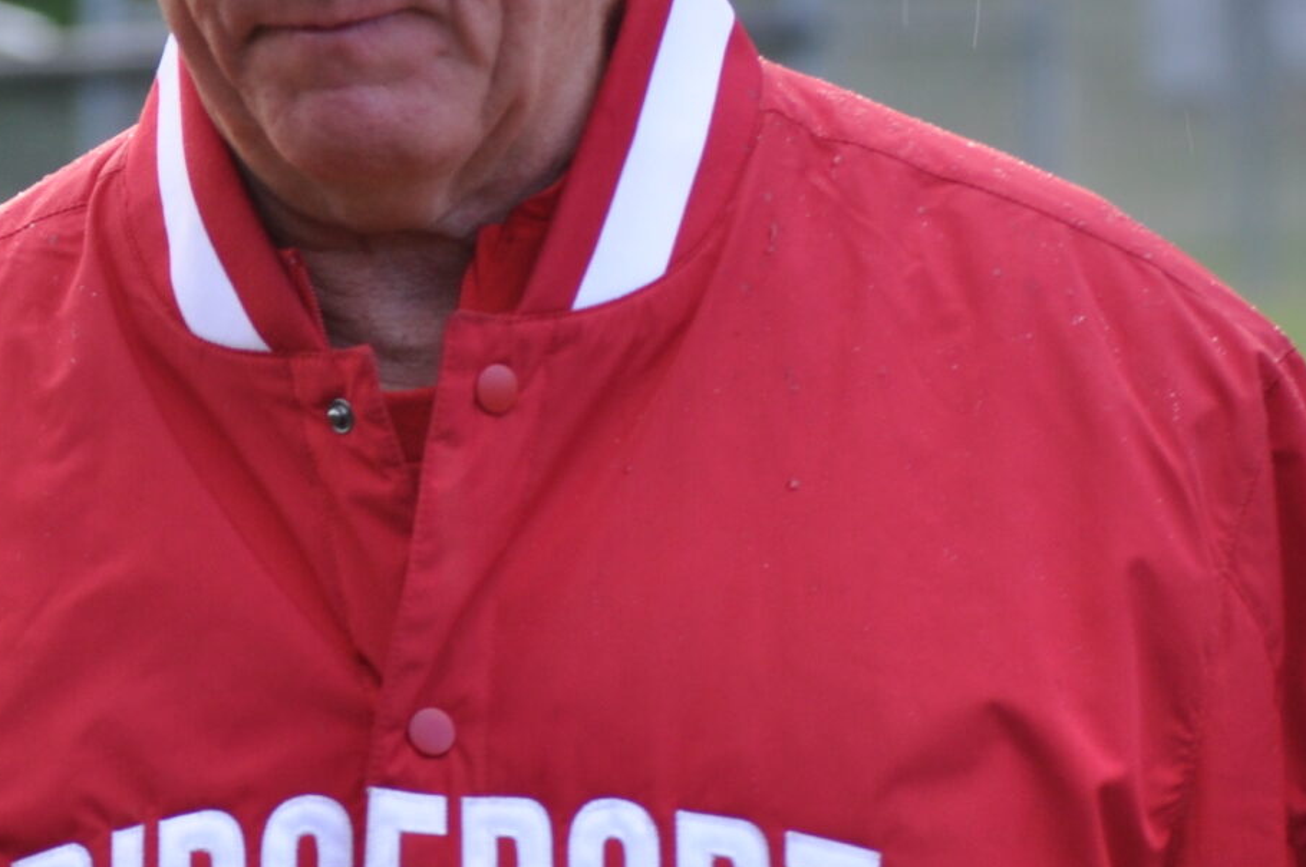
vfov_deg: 3.2
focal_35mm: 422
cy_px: 231
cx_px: -90
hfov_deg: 4.9
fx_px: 15287
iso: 280
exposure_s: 1/125
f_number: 5.6
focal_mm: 100
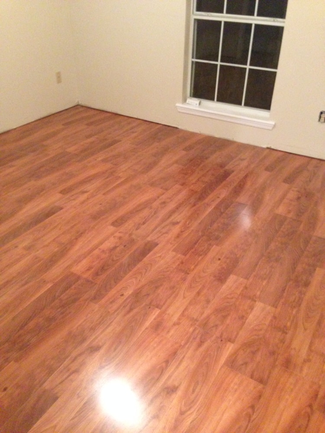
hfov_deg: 42.9
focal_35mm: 33
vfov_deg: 55.4
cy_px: 216
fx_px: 413
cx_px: 162
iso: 640
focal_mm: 4.12
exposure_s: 1/15
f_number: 2.4
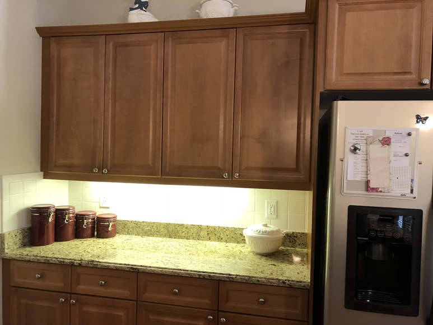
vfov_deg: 49.8
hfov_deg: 63.4
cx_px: 216
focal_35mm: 28
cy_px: 162
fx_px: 350
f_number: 1.8
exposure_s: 1/15
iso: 50
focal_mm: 3.99
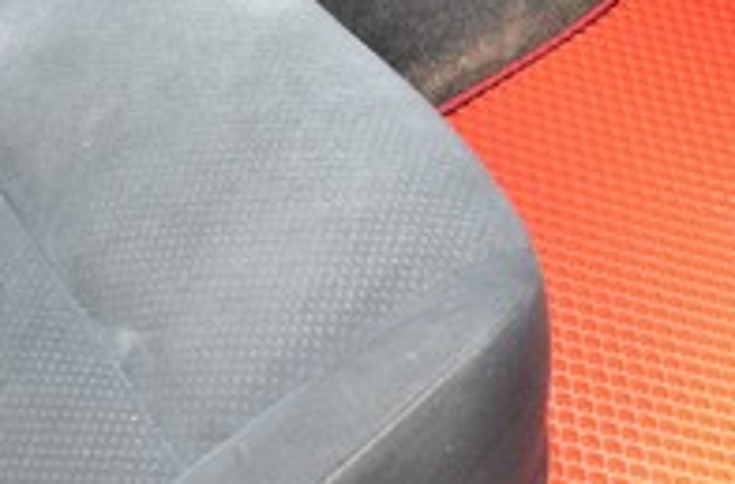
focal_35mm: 58
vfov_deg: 23.2
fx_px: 1179
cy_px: 214
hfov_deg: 31.9
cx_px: 739
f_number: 5.6
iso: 800
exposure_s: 1/10
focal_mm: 18
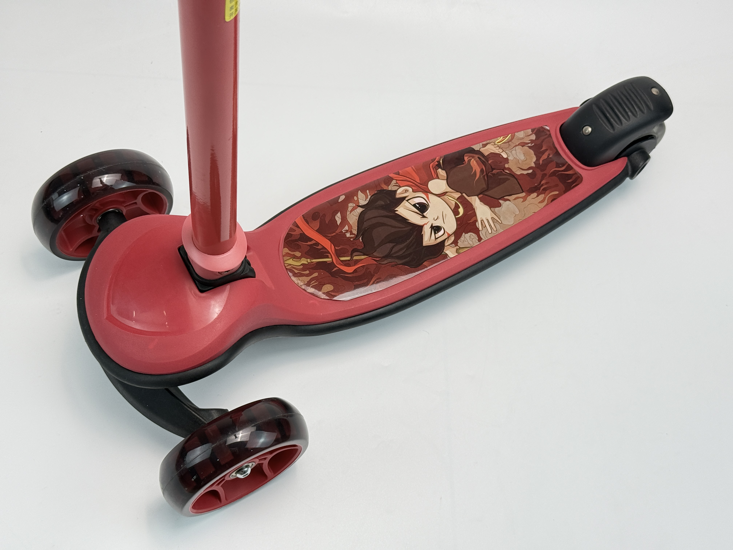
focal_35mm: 48
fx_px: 1016
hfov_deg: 39.7
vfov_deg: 30.3
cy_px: 275
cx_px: 366
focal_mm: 6.76
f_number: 1.78
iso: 100
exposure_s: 1/287
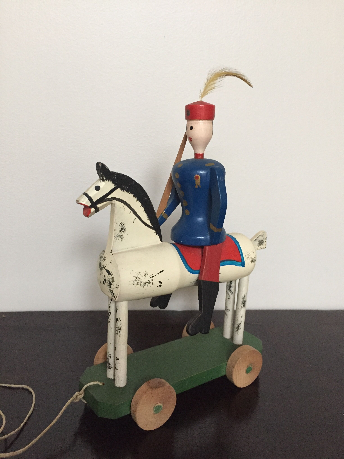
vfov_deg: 61.7
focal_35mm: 29
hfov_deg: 48.2
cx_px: 172
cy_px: 230
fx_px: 384
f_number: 2.2
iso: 250
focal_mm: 4.15
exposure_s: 1/25
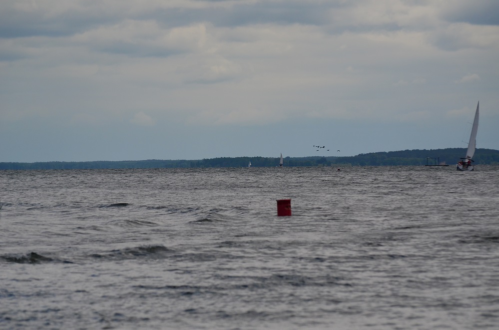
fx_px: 3422
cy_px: 165
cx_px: 250
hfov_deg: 8.3
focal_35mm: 248
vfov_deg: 5.5
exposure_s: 1/8000
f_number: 5
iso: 360
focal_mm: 165
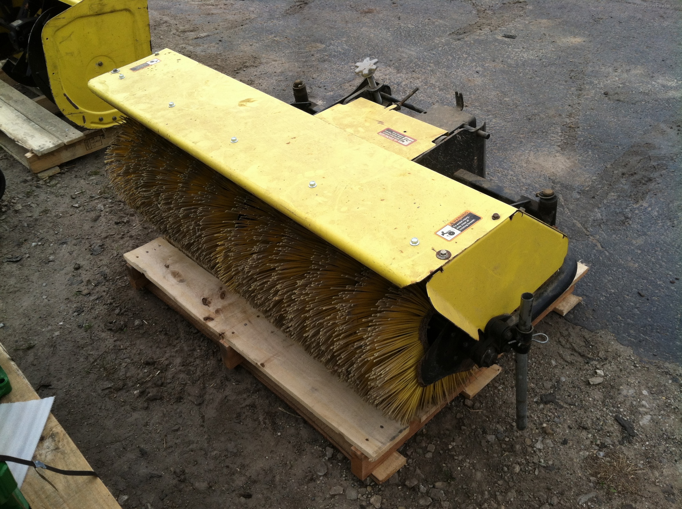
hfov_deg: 52.7
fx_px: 689
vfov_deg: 40.6
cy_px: 254
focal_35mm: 35
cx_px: 341
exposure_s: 1/203
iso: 80
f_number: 2.8
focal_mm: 3.85
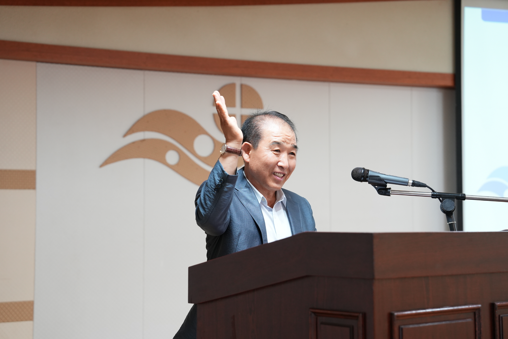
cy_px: 170
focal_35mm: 70
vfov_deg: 19.5
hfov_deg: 28.8
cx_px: 254
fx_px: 988
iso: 1250
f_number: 3.2
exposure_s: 1/100
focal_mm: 70
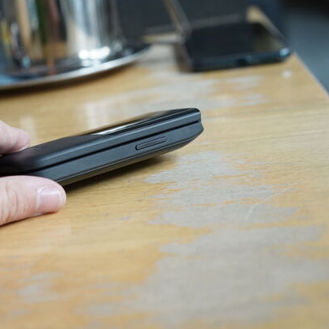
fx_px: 763
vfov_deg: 24.3
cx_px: 86
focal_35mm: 71
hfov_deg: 24.1
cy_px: 163
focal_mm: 55
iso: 3200
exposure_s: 1/250
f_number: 5.6
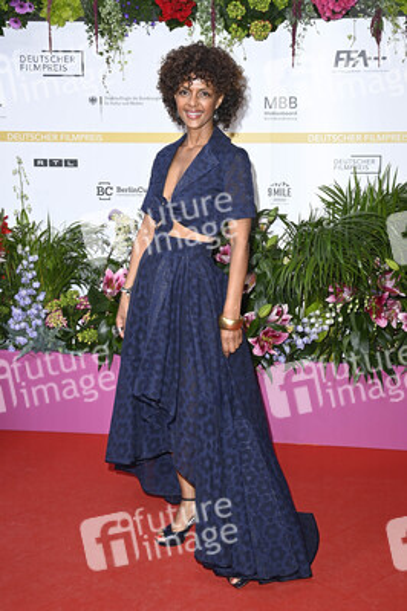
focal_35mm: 50
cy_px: 306
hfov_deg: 26.9
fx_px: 849
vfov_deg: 39.6
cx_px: 204
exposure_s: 1/250
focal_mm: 50
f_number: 6.3
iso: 640
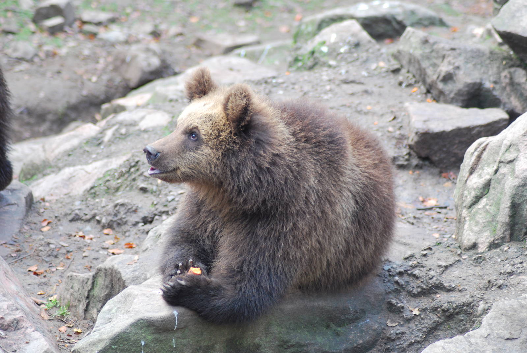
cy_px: 176
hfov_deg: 11.0
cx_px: 264
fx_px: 2748
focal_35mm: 188
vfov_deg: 7.3
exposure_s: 1/100
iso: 400
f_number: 4.5
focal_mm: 125
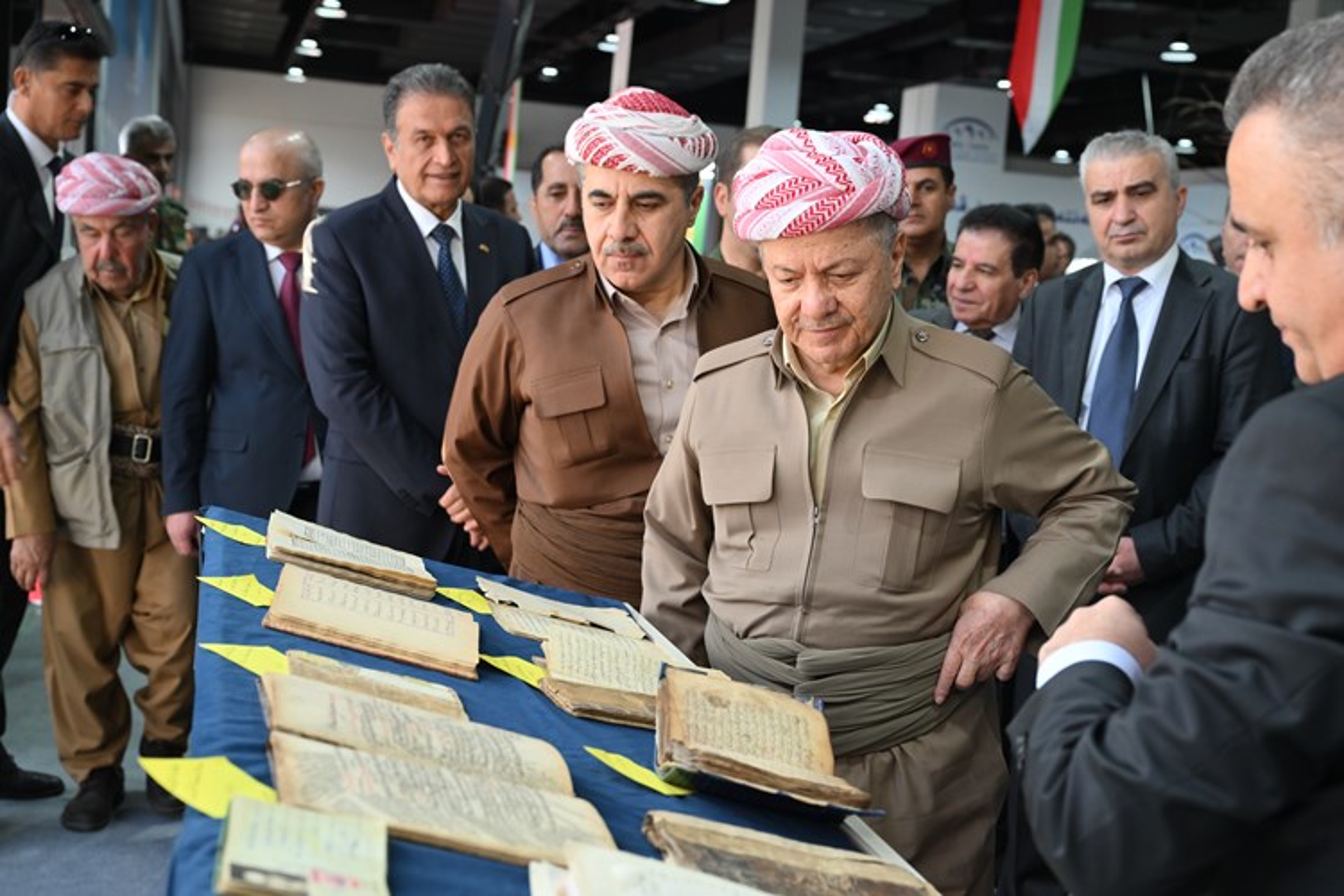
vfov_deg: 29.9
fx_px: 1680
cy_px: 448
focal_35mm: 45
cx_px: 672
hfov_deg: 43.6
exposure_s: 1/100
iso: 800
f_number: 5
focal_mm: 45
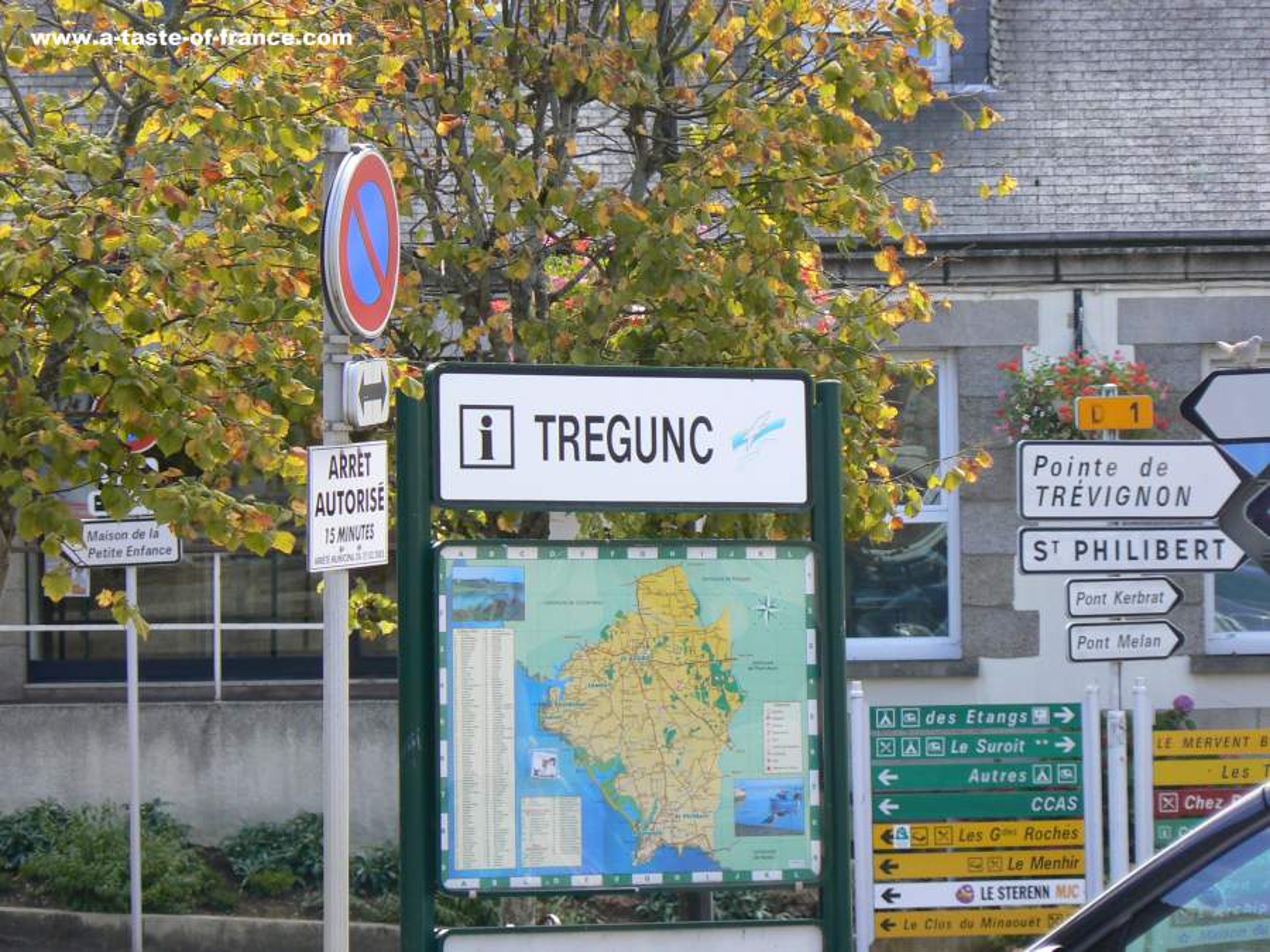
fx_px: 8035
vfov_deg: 6.8
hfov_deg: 9.0
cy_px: 476
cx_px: 635
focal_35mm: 219
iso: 100
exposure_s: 1/320
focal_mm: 36.5
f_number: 3.3
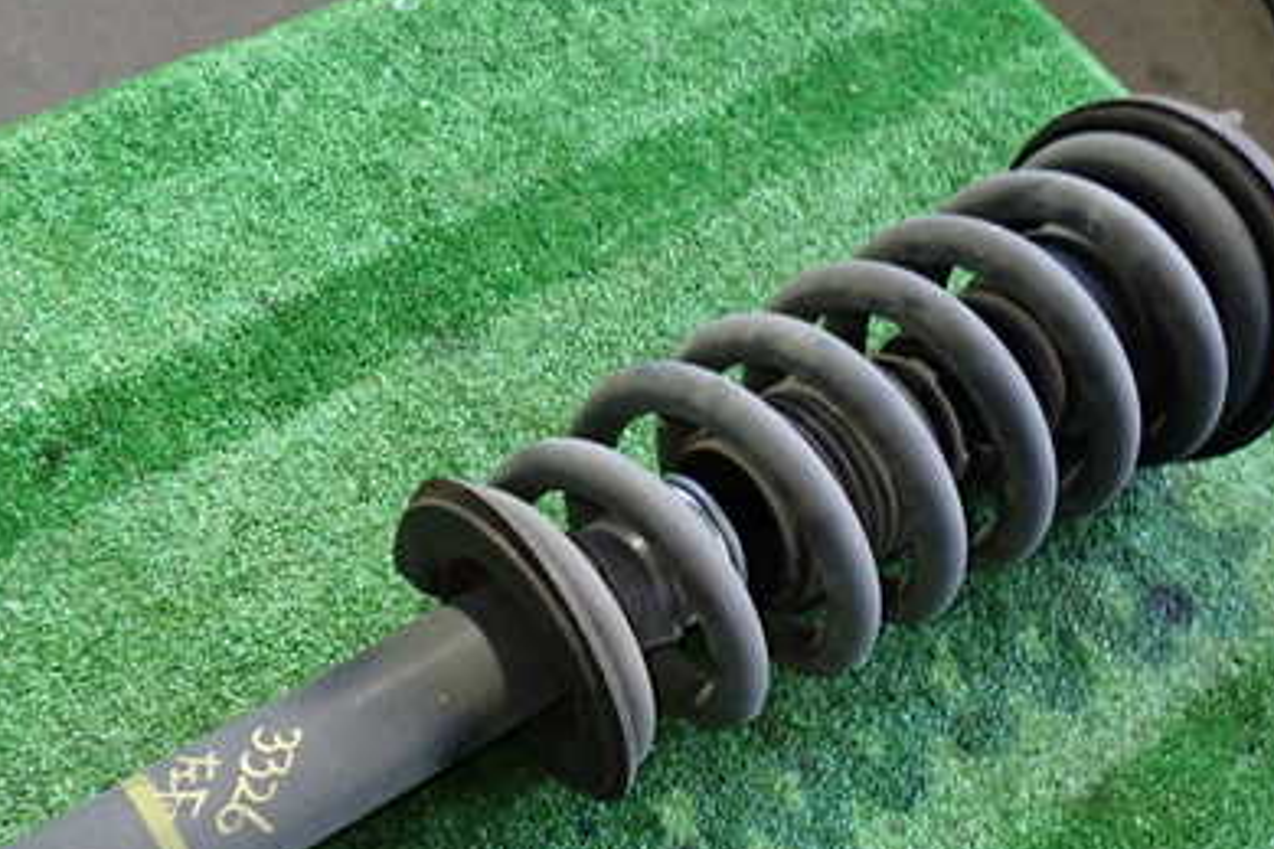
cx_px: 474
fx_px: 1699
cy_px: 640
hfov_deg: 40.8
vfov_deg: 27.7
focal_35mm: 48
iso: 400
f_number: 2.3
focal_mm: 5.4
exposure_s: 1/30
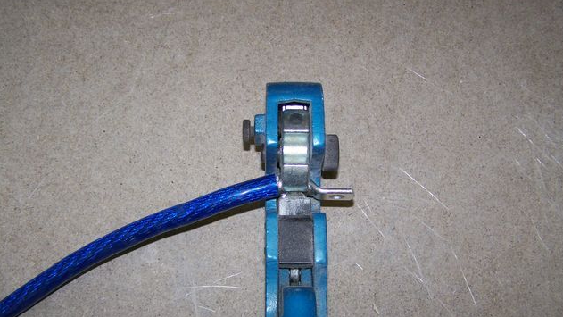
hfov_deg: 48.4
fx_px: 627
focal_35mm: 42
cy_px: 192
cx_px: 284
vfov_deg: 28.3
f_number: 2.8
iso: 80
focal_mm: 6.3
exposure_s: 1/60
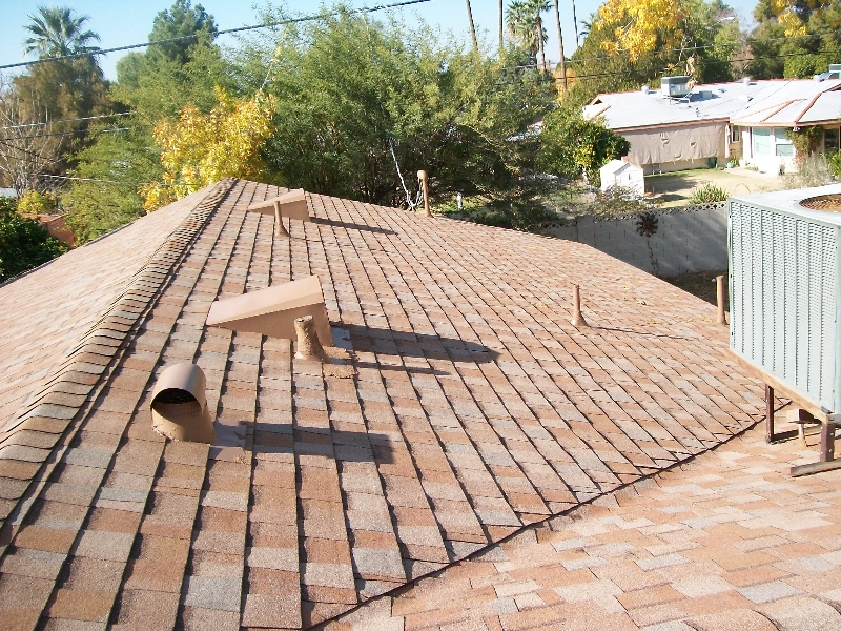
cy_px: 316
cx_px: 420
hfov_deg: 51.4
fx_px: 875
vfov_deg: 39.7
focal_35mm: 36
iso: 80
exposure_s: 1/640
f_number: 2.7
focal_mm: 6
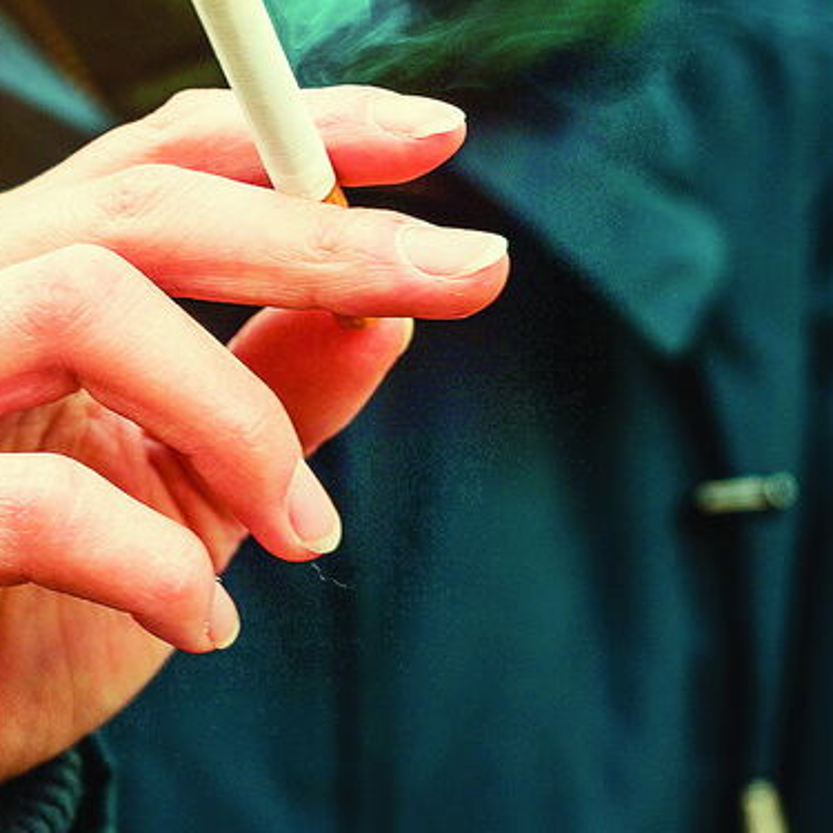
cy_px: 172
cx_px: 184
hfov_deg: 11.8
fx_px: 4029
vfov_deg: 11.8
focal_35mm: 148
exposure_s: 1/20
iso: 400
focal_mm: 70
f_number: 5.6
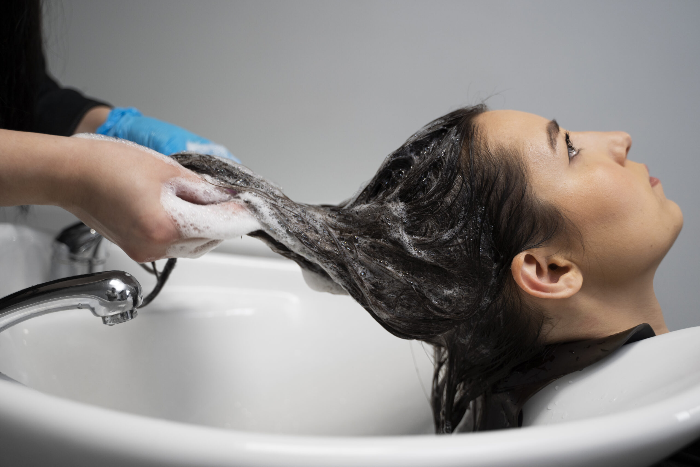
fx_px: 778
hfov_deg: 48.5
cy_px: 234
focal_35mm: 40
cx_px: 350
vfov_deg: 33.4
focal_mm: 40
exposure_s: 1/250
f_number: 2.8
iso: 400
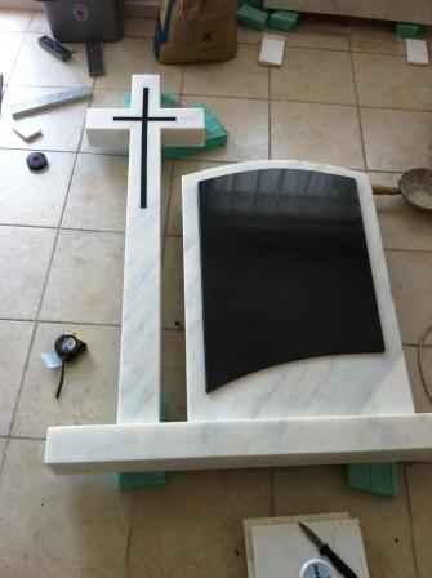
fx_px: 584
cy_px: 289
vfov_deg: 52.7
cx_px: 216
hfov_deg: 40.6
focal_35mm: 35
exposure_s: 1/30
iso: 80
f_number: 2.8
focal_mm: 3.85
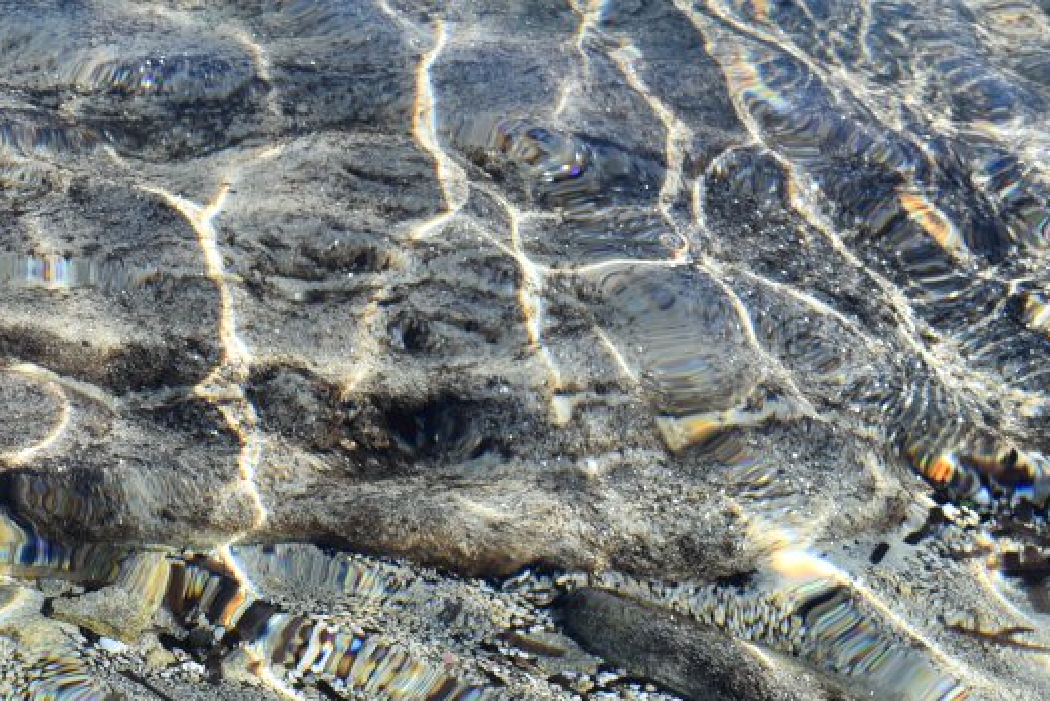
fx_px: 4463
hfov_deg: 12.8
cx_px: -472
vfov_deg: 8.9
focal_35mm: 153
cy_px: 751
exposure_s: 1/250
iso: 200
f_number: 8
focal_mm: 50
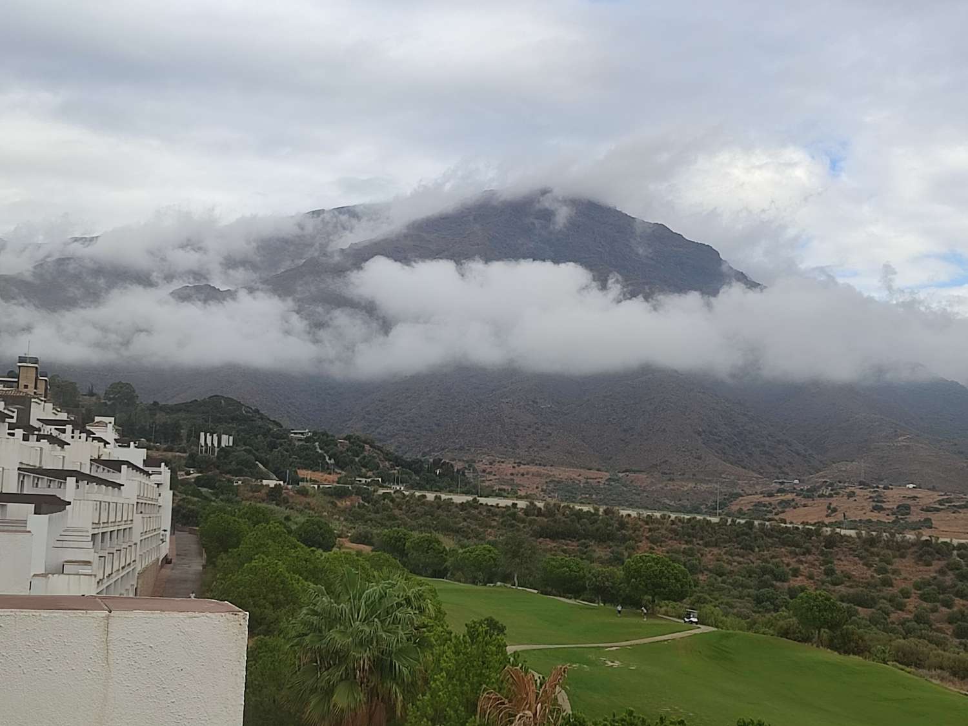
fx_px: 671
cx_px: 484
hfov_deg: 71.6
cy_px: 363
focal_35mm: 24
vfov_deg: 56.8
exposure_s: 1/388
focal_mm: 5.89
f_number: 1.89
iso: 50
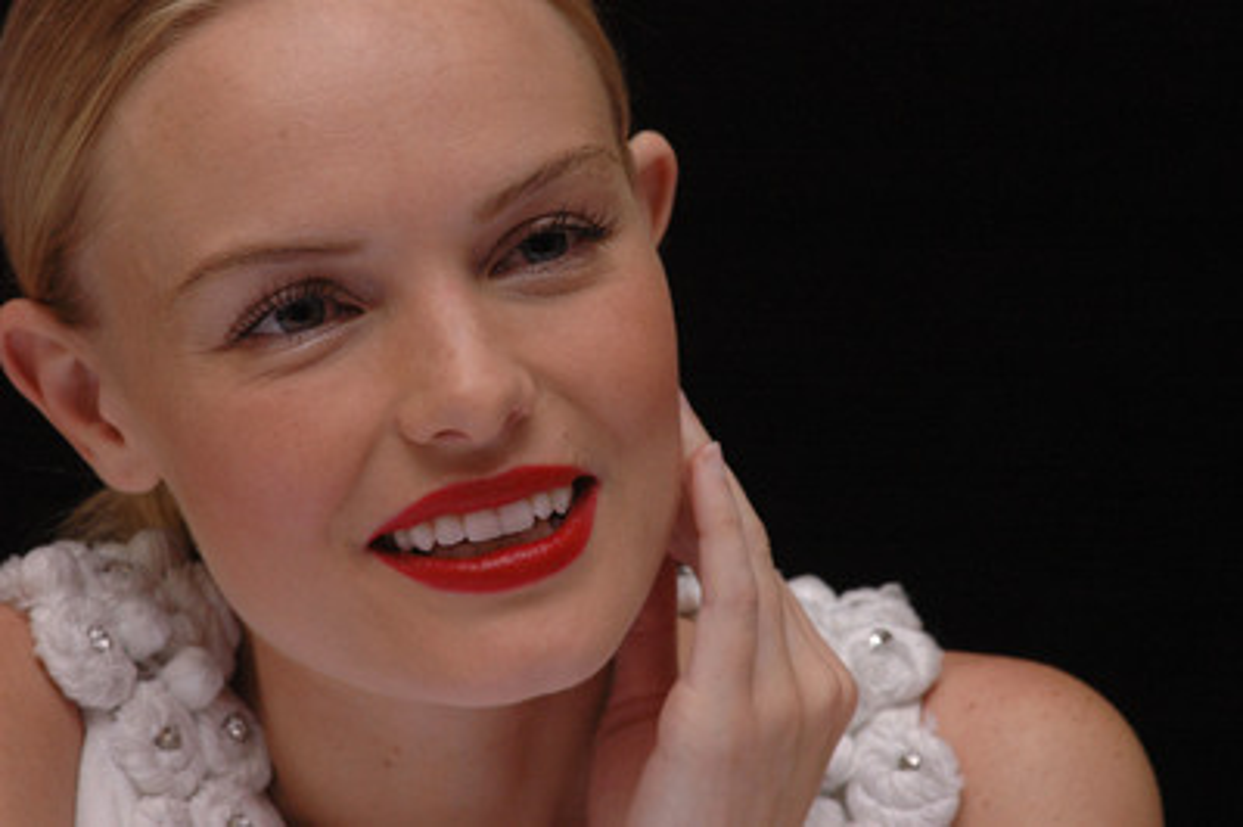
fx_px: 8021
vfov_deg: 5.9
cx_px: 622
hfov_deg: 8.9
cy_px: 414
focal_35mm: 232
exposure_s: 1/400
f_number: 10
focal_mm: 155
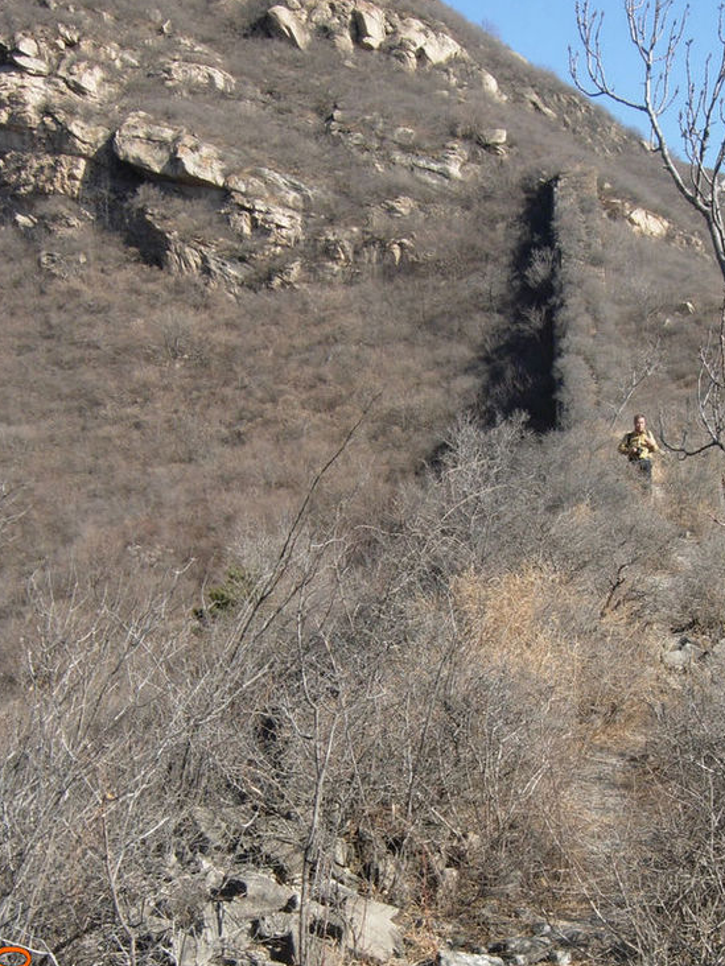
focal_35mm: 59
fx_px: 1648
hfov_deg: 24.7
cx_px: 481
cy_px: 705
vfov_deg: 32.2
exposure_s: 1/215
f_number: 5.4
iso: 50
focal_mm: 7.5
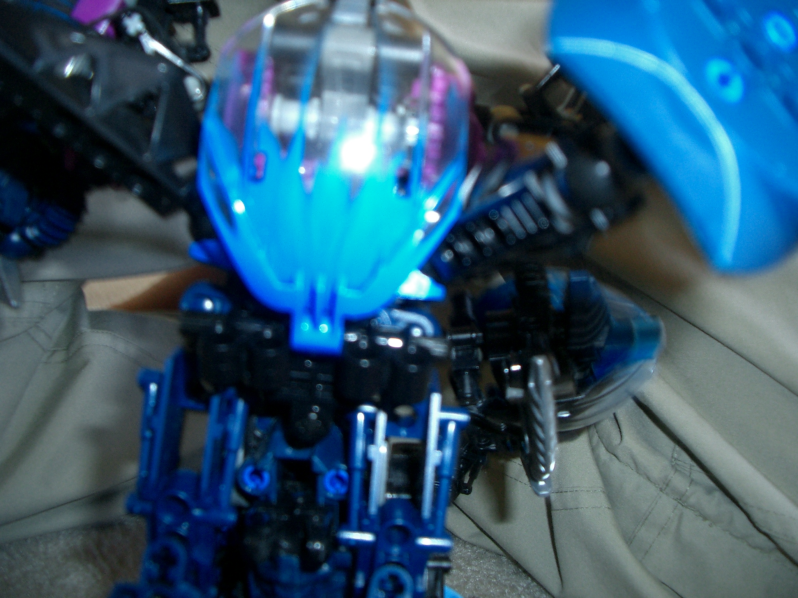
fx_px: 807
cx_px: 399
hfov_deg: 52.6
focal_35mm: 35
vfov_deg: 40.7
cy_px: 299
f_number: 2.6
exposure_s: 1/40
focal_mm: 5.8
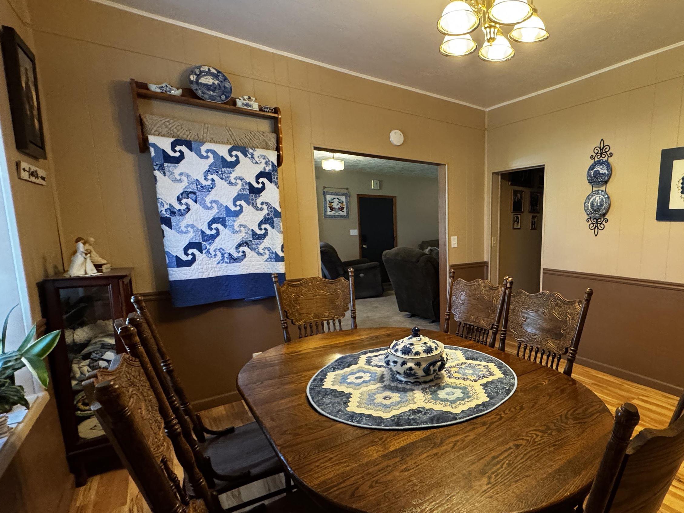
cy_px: 283
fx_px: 375
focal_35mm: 19
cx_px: 460
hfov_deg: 81.6
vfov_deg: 68.5
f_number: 2.2
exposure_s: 1/60
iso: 640
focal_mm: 2.22
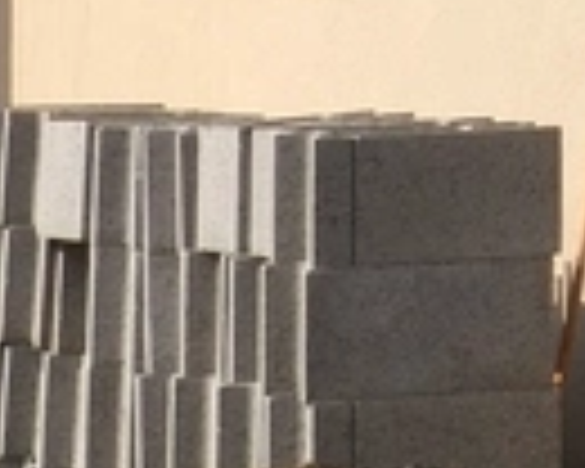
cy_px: -1076
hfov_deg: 5.2
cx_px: 1328
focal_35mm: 361
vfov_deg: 4.1
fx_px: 6250
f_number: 1.9
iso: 50
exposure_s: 1/462
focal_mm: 7.1
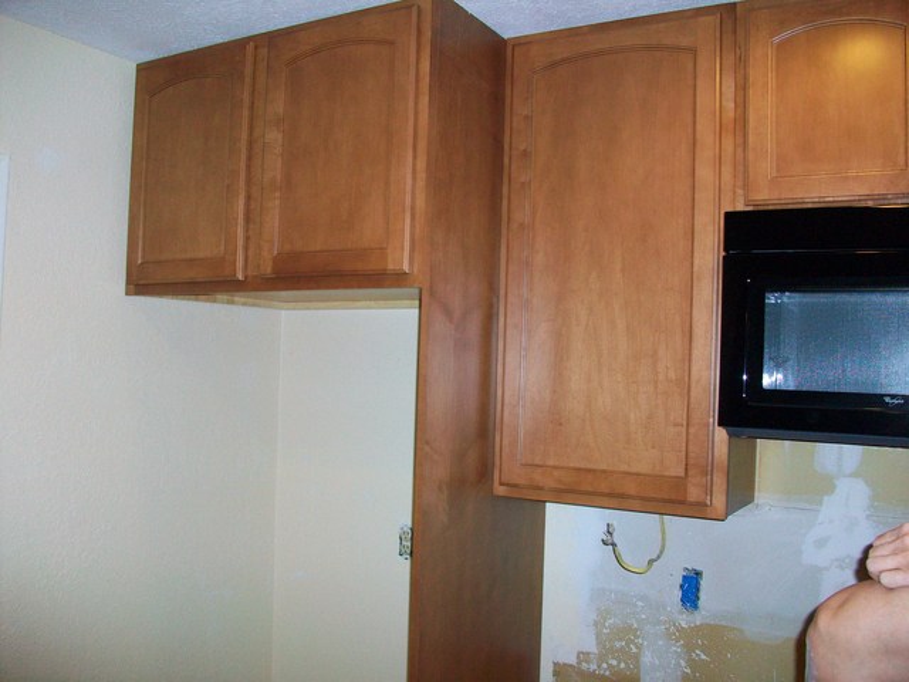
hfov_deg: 56.8
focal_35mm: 32
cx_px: 454
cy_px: 341
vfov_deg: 44.2
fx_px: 840
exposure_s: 1/60
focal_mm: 5.7
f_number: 2.8
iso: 120
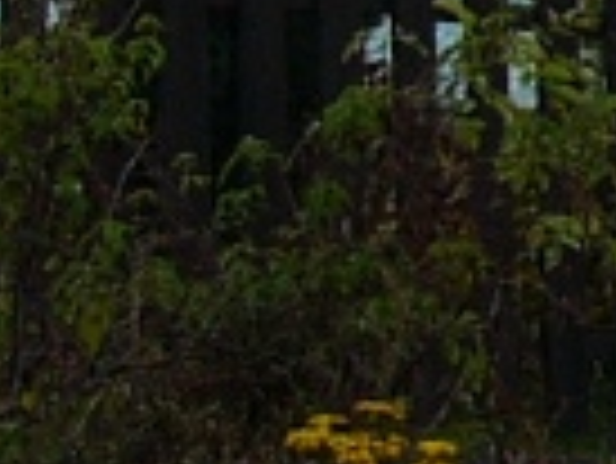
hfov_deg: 7.4
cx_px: 1313
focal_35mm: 255
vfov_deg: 5.8
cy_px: -95
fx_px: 4542
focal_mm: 4.6
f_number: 2.8
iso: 50
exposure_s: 1/200
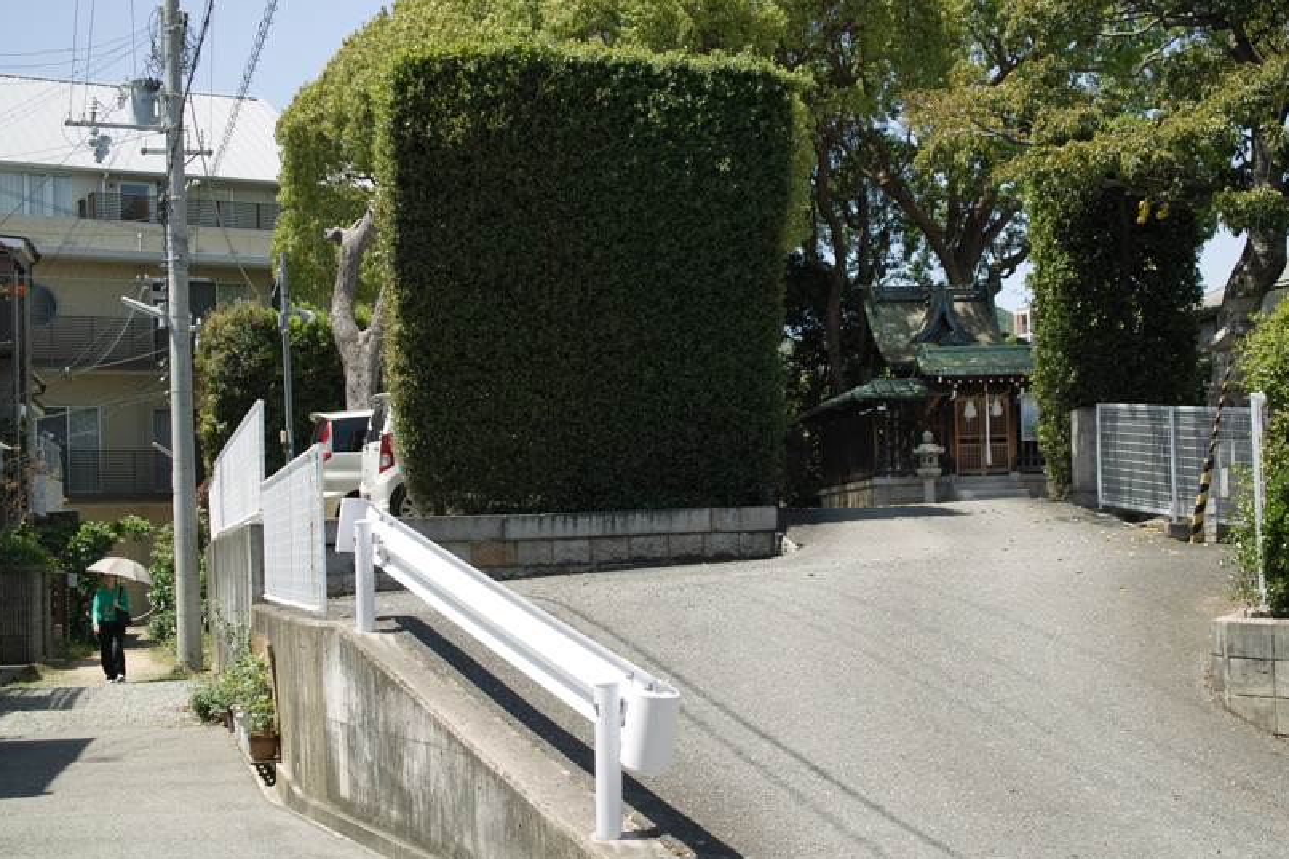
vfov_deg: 26.0
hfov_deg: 38.1
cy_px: 490
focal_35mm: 52
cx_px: 711
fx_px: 1862
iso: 100
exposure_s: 1/800
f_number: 2.8
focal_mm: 24.2
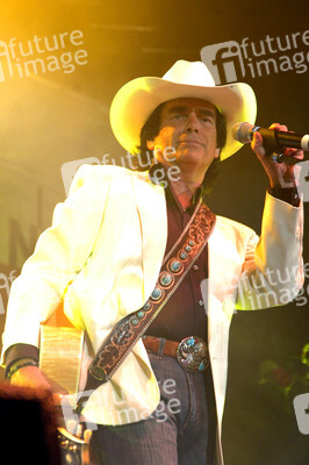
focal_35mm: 128
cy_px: 232
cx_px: 154
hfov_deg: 10.7
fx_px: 1644
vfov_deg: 16.1
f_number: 4.5
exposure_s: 1/60
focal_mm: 85
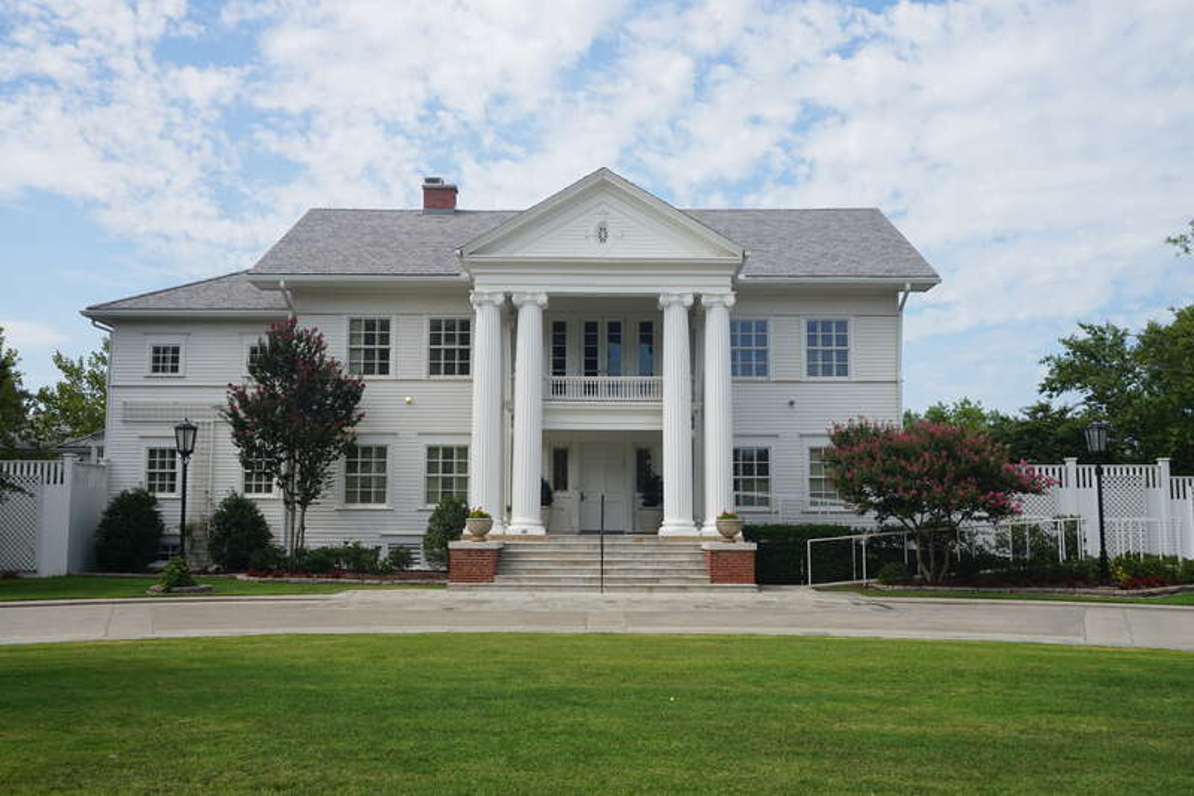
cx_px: 597
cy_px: 398
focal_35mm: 34
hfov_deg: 55.1
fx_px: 1144
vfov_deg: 38.3
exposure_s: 1/125
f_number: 11
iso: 100
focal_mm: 23
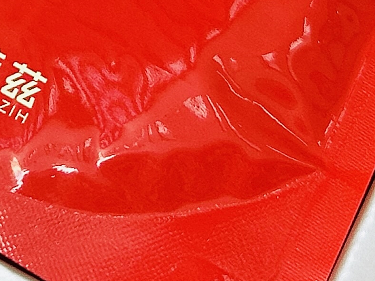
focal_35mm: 245
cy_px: -410
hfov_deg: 7.9
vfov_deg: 5.8
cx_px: -265
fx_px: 2653
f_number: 1.78
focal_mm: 6.86
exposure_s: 1/202
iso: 50
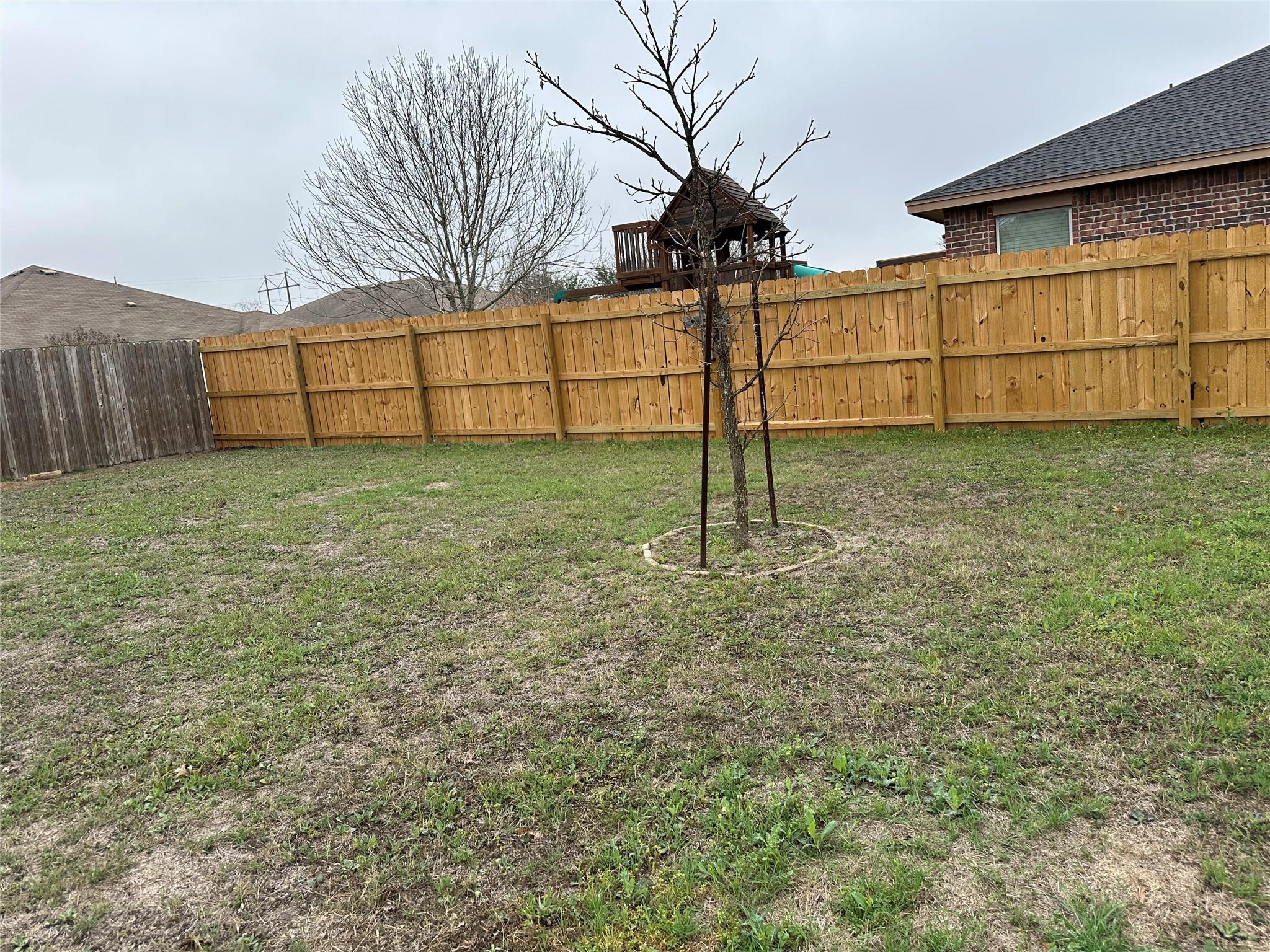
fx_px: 881
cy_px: 476
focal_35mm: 24
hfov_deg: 71.6
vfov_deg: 56.8
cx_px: 635
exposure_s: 1/1916
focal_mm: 6.86
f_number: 1.78
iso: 80
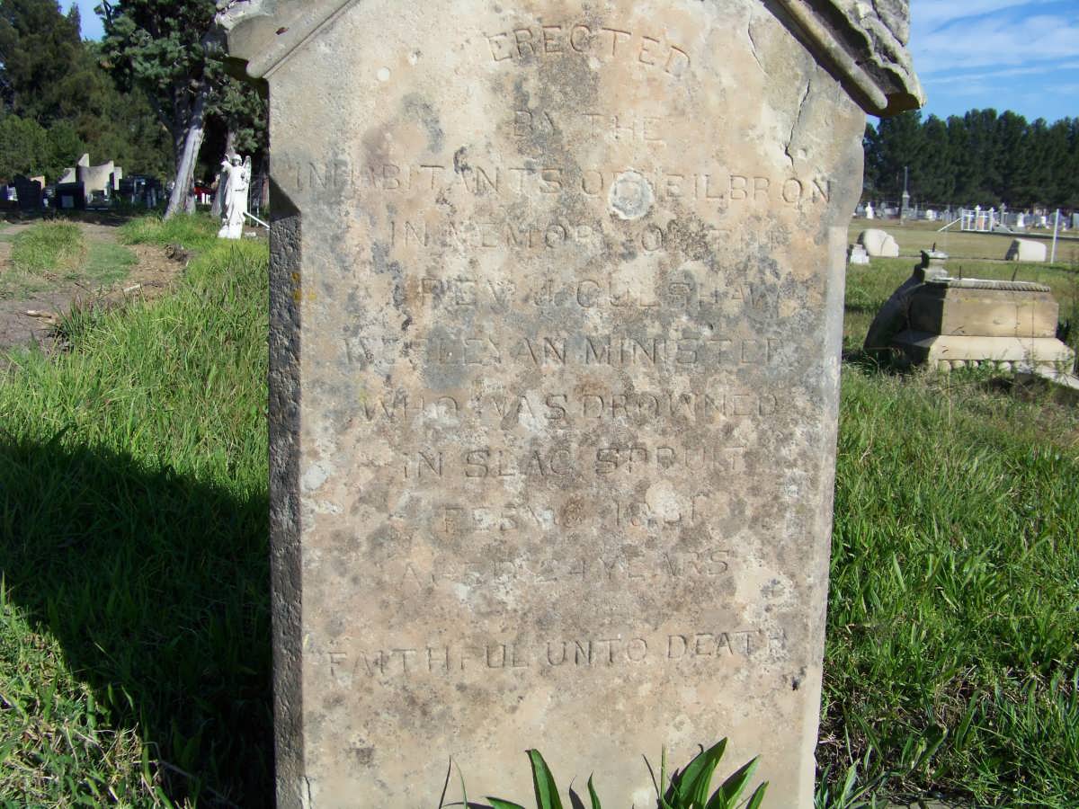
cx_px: 540
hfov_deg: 51.4
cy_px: 404
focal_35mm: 36
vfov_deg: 39.7
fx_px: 1122
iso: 64
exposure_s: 1/500
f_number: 4
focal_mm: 5.85
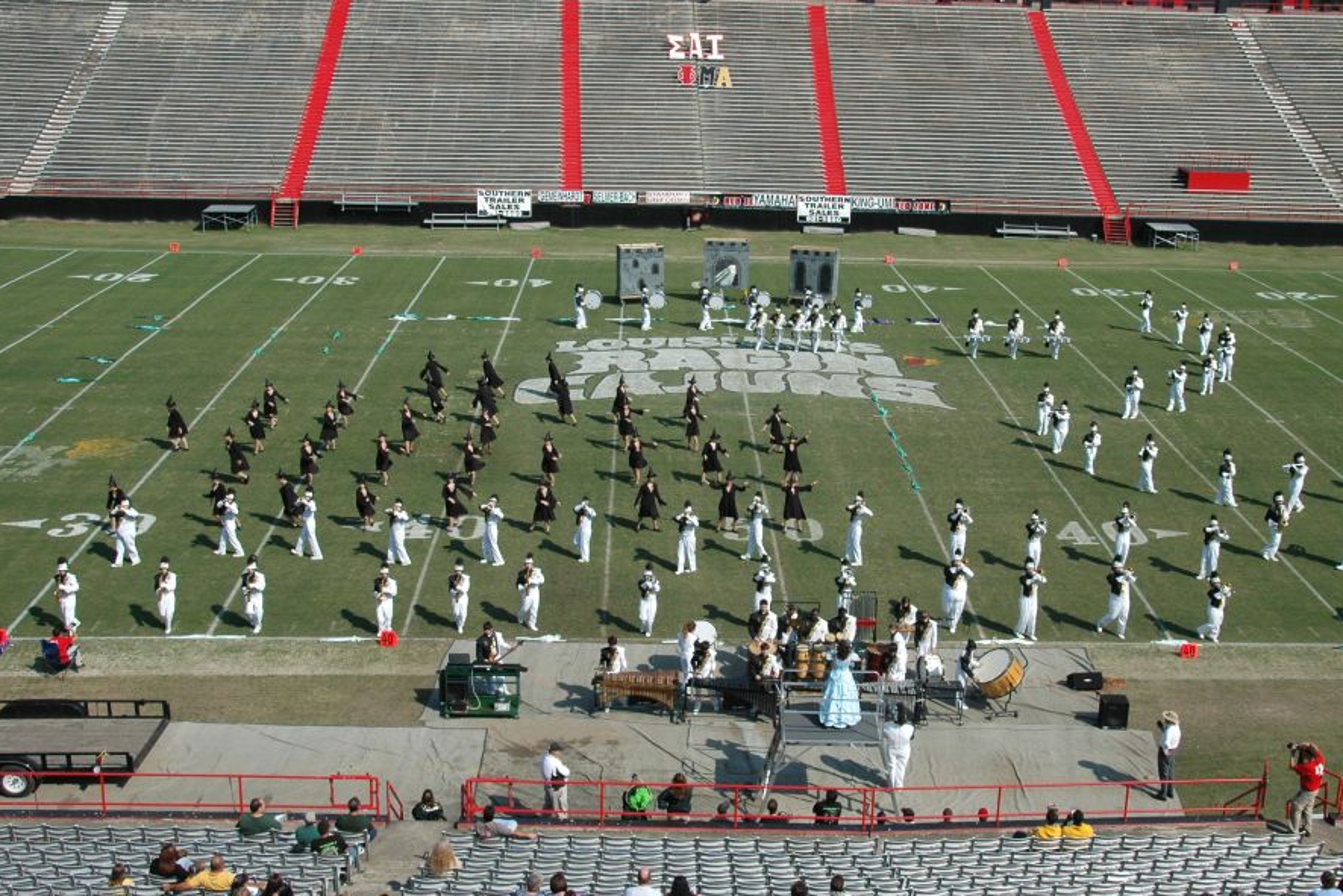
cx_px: 738
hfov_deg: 43.5
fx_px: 1679
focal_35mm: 45
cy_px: 415
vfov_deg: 29.9
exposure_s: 1/400
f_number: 10
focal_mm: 26
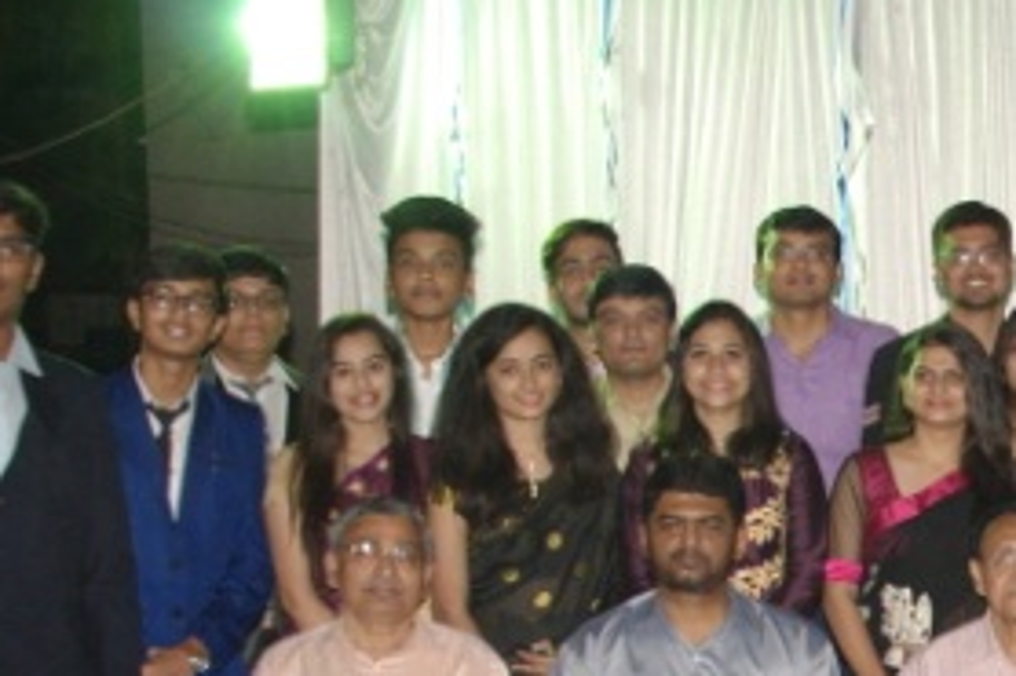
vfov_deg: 11.6
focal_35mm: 116
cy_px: 822
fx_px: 3267
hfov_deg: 16.7
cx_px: 1308
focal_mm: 21
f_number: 6.3
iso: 1000
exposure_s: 1/60
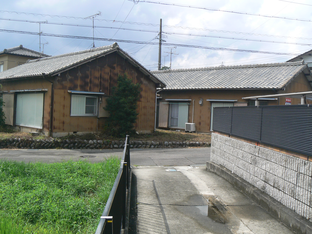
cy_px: 117
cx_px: 156
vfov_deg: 39.7
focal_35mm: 36
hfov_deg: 51.4
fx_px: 324
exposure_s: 1/400
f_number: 5.6
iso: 80
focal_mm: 6
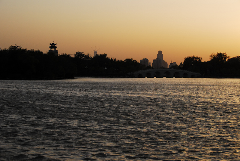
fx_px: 520
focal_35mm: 78
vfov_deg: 17.5
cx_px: 120
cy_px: 80
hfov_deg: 26.0
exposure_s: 1/320
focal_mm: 52
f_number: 9
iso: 400
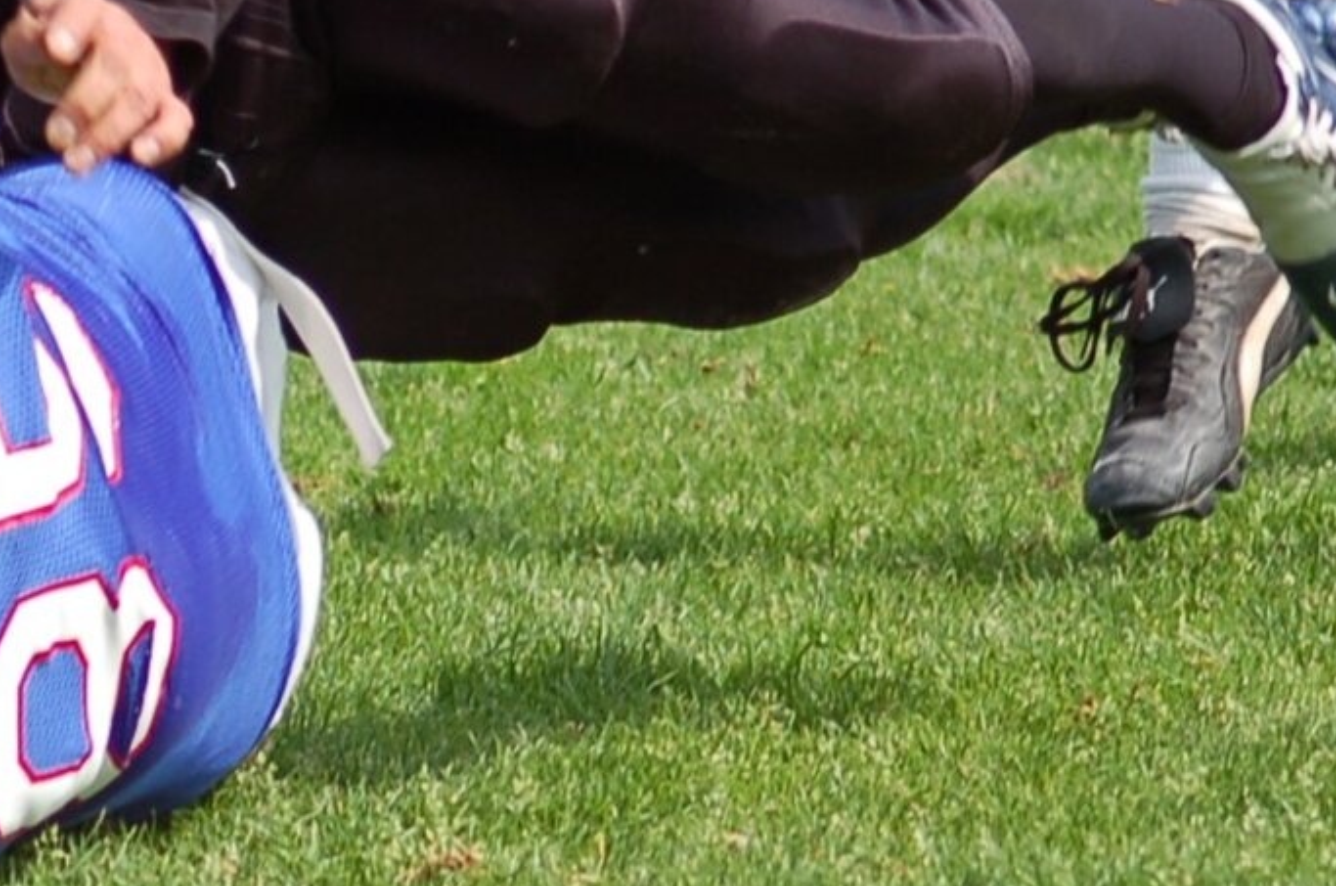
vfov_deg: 2.8
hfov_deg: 4.3
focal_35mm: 483
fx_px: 17895
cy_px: 352
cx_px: -196
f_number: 4.5
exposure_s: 1/1000
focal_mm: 100
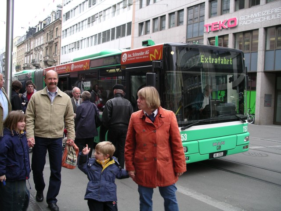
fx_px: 300
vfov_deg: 38.7
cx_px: 140
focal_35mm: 37
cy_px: 106
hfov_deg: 50.1
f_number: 2.8
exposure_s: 1/50
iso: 64
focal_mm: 7.8
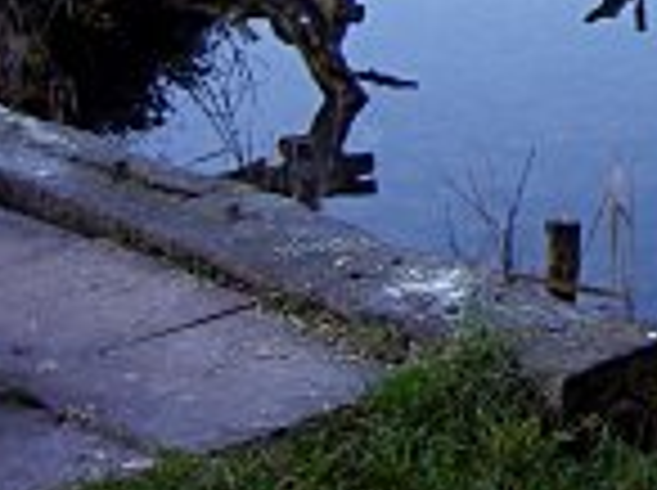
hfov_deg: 12.4
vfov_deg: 10.0
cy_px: -378
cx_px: 1336
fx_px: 2653
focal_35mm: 140
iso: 50
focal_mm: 5.6
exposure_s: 1/250
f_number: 2.8
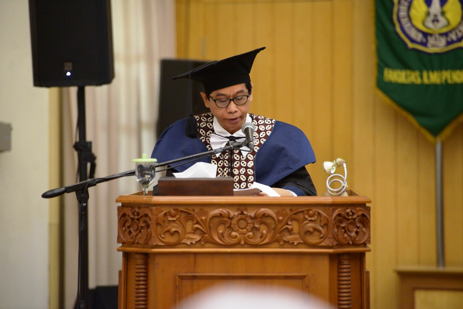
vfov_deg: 6.9
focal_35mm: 200
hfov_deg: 10.3
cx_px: 232
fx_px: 2571
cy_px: 154
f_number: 2.8
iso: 4000
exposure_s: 1/125
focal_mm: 200
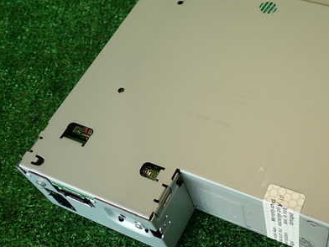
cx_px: 223
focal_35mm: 49
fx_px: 466
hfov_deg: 38.4
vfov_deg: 29.7
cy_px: 114
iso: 100
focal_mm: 5.79
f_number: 2.4
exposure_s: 1/60
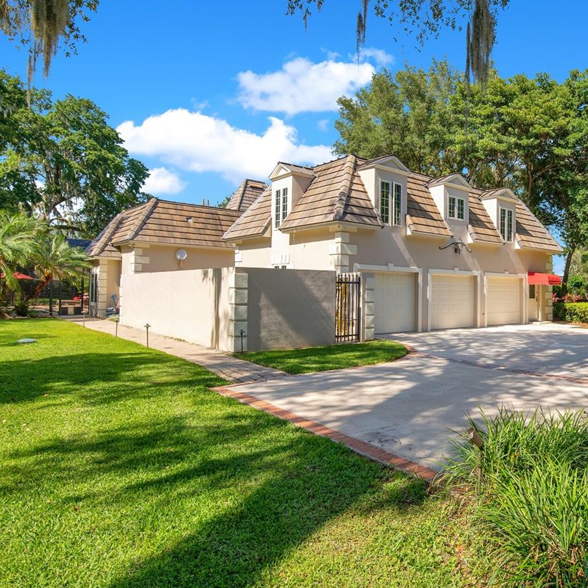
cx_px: 432
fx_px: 461
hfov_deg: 61.8
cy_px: 282
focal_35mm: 24
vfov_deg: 65.0
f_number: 9
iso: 100
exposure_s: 1/125
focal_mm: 16
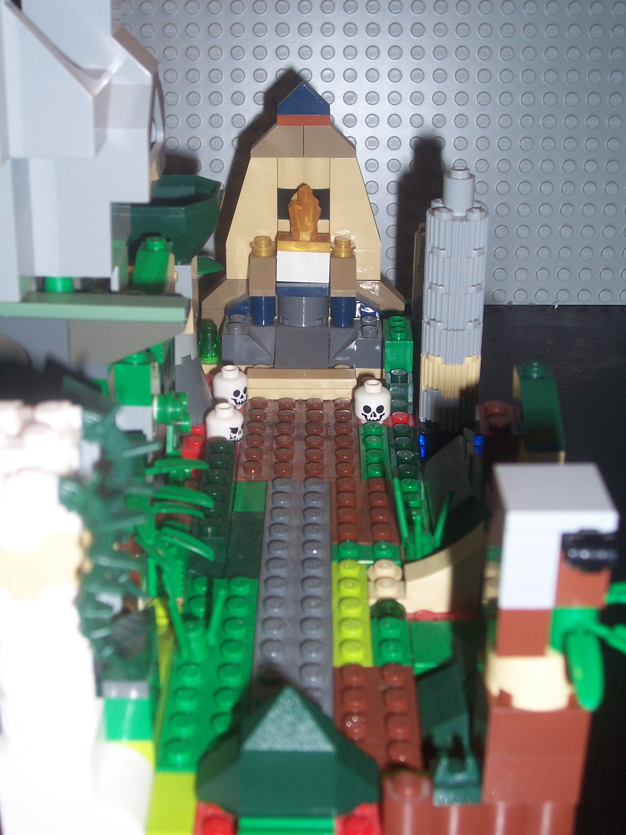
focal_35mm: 53
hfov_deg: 27.5
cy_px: 418
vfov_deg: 36.2
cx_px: 313
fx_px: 1278
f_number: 3.4
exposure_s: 1/60
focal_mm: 8.6
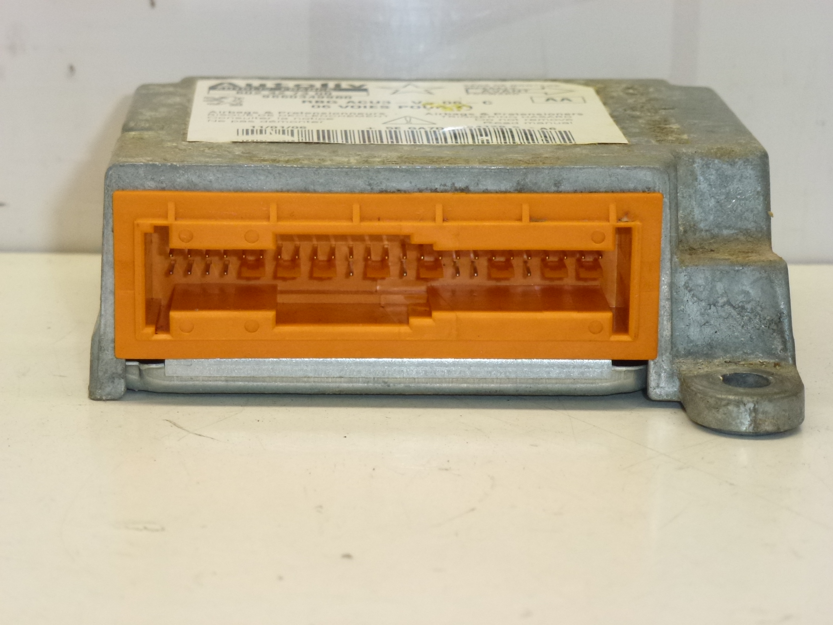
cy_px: 312
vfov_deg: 13.1
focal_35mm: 113
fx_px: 2719
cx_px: 416
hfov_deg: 17.4
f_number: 5.1
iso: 400
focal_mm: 20.2
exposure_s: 1/125
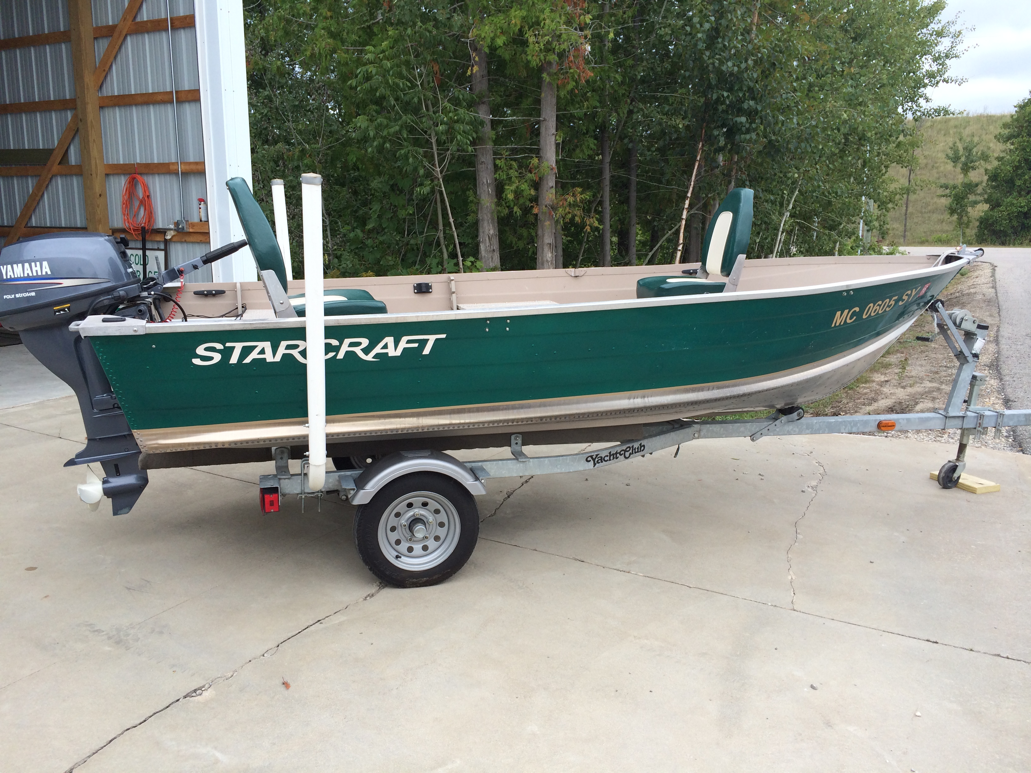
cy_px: 386
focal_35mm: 30
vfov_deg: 46.8
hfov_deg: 60.0
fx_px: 894
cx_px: 516
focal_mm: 4.12
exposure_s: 1/456
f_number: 2.2
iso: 32
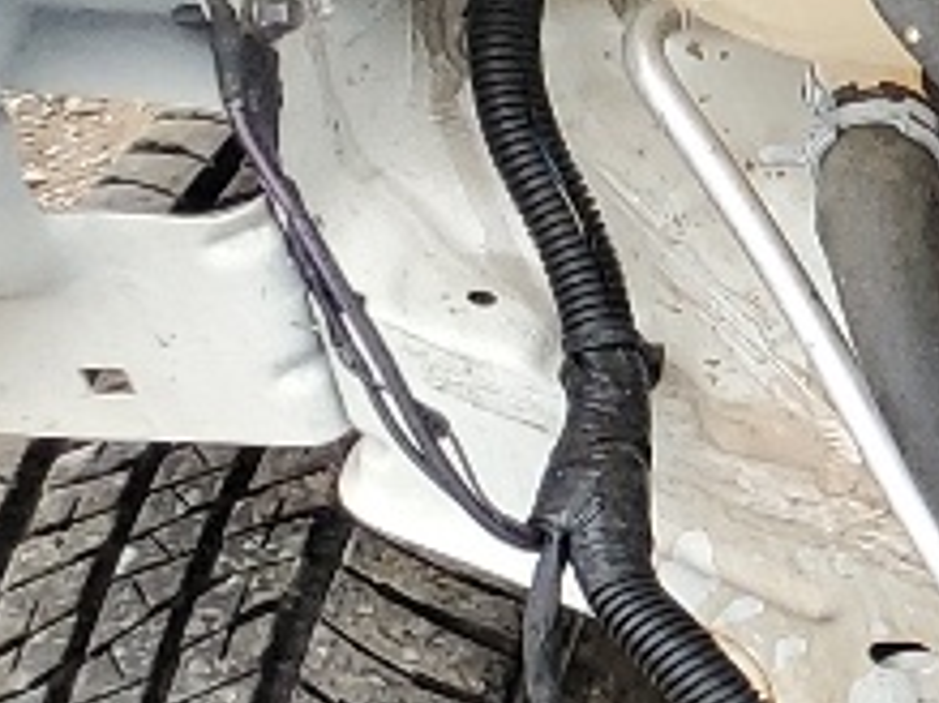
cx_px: 3263
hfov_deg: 8.1
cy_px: 574
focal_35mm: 190
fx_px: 5151
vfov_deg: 7.8
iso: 50
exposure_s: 1/294
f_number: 1.5
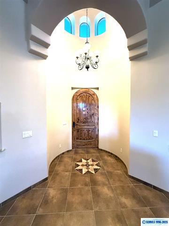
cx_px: 84
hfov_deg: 85.7
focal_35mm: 14
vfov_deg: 102.1
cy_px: 113
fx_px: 91
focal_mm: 2.22
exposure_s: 1/120
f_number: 2.2
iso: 320
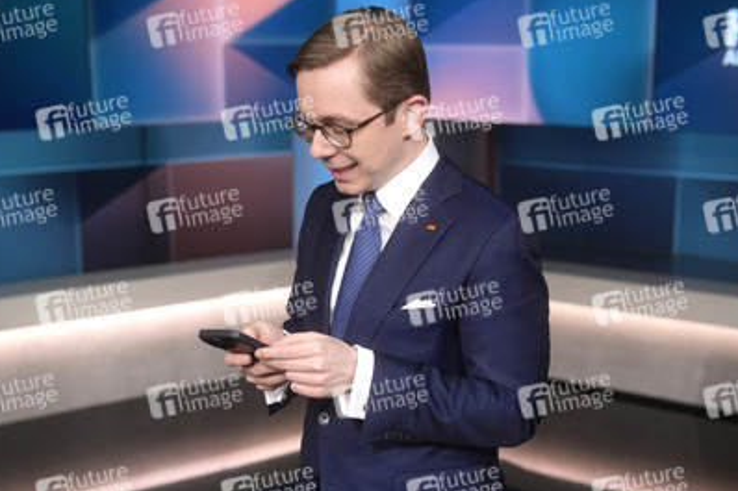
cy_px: 258
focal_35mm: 51
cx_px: 405
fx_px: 1045
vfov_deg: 26.5
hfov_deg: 38.9
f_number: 2.2
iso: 640
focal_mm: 30
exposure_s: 1/160
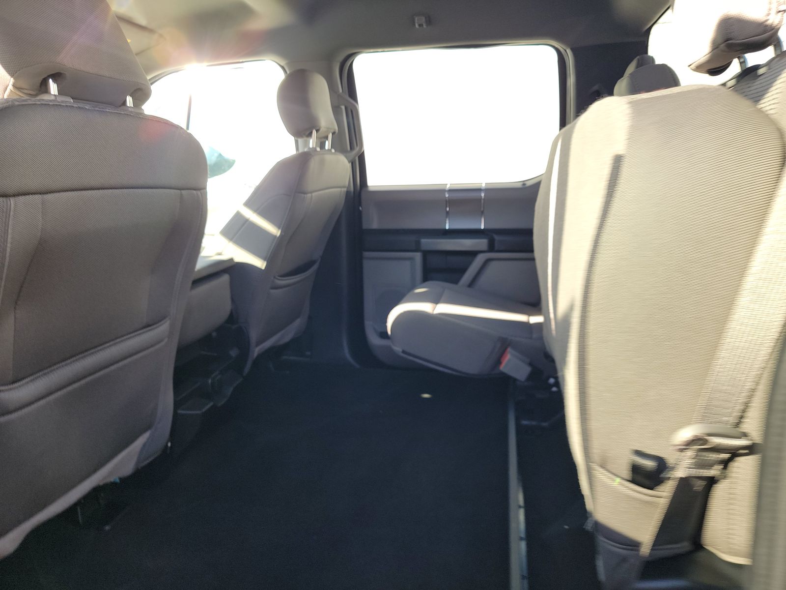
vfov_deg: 56.8
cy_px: 295
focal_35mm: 24
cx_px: 393
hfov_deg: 71.6
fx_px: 545
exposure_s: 1/60
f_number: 1.8
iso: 63
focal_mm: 6.7
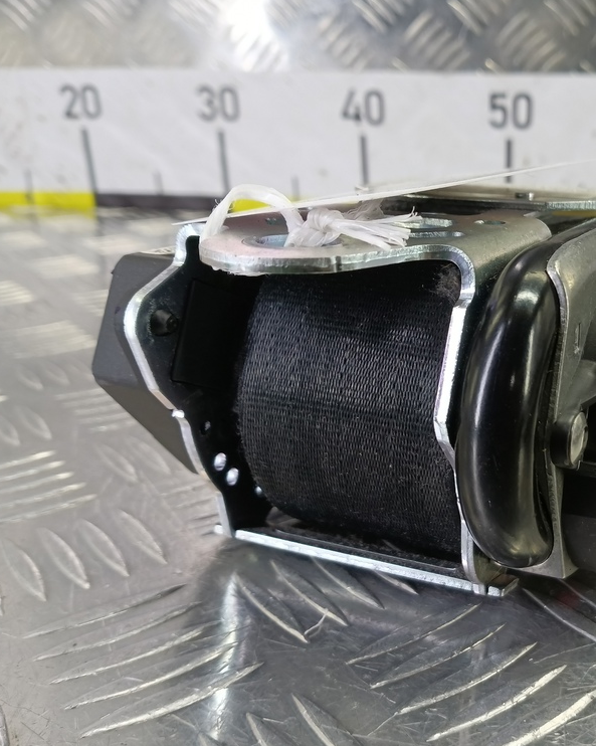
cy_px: 380
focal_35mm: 31
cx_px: 501
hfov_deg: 44.1
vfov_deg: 57.2
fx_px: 684
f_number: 1.6
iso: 170
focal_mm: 4.11
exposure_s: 1/50
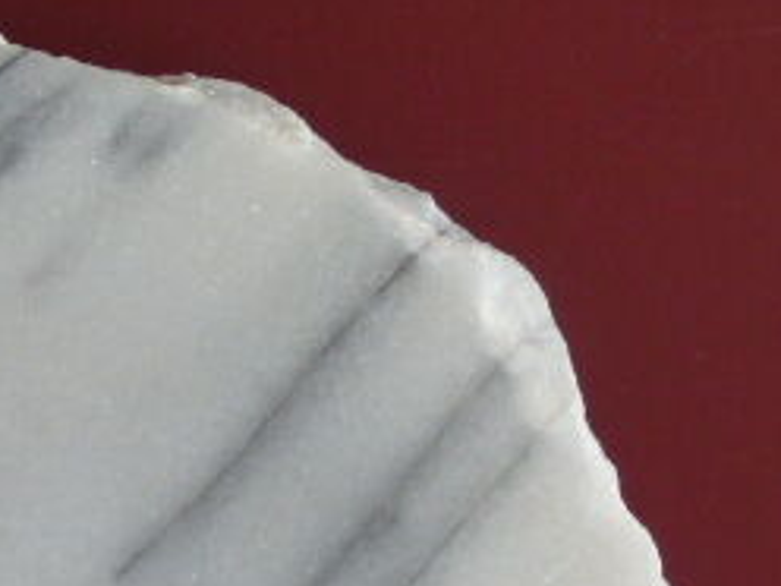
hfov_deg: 15.0
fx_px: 2910
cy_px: 725
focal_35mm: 129
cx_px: -9
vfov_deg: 11.2
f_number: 2.8
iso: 400
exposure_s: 1/50
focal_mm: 9.1
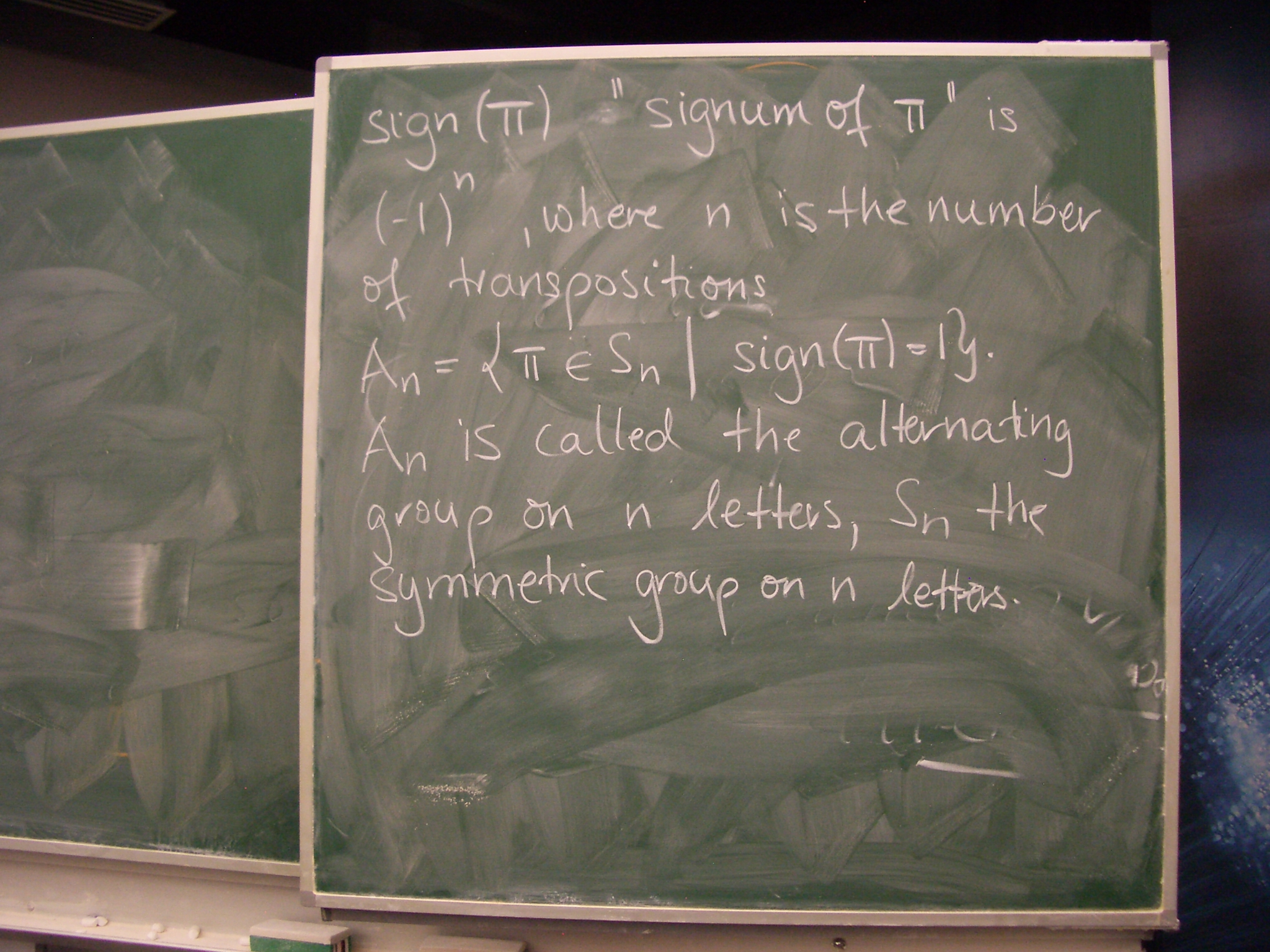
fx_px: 1284
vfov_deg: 40.7
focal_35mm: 35
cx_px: 635
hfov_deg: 52.6
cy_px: 476
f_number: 2.6
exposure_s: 1/40
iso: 200
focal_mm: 5.8
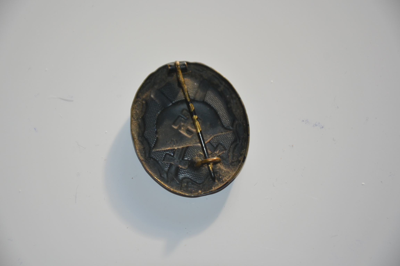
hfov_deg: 13.0
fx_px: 1750
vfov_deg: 8.7
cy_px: 133
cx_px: 200
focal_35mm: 158
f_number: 5.6
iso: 320
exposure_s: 1/60
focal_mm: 105
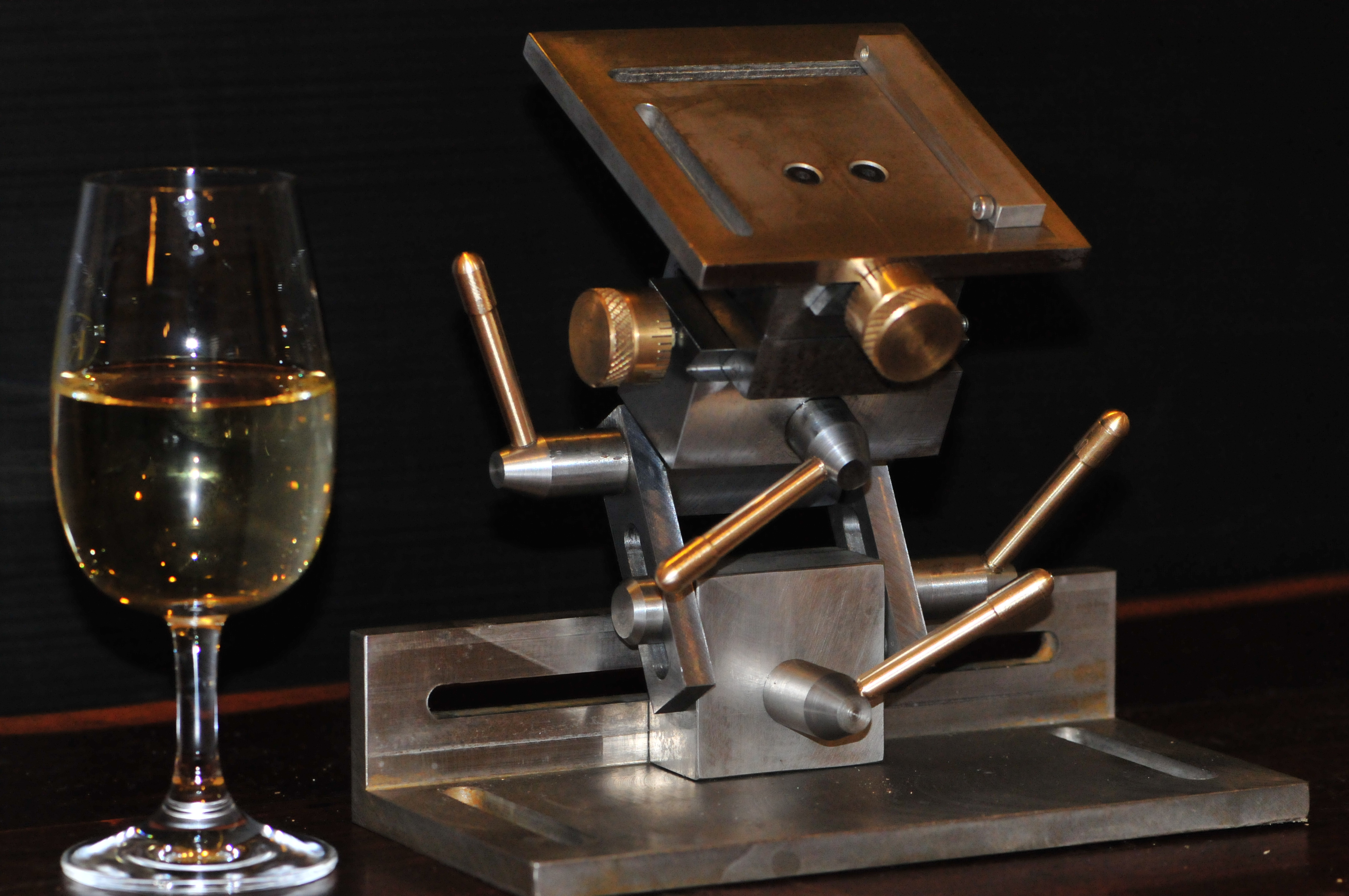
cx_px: 674
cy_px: 448
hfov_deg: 13.1
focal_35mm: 158
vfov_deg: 8.7
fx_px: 5895
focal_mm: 105
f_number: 5.6
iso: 1600
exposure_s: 1/60
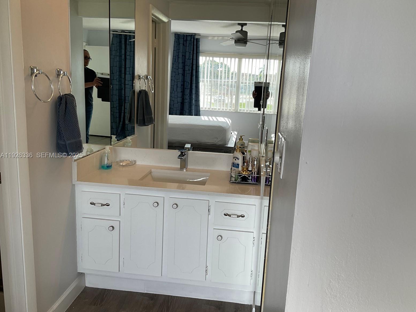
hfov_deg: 60.0
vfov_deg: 46.8
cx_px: 214
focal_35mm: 30
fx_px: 360
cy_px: 156
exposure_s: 1/180
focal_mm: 3
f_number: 1.8
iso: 16
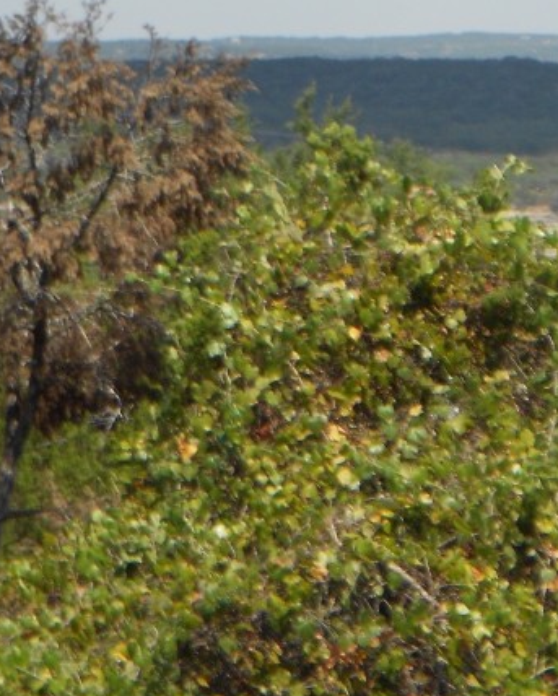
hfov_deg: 6.7
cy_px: 143
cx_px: 537
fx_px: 4764
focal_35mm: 231
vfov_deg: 8.3
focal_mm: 17.6
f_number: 5.5
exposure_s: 1/400
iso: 80
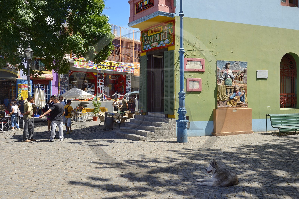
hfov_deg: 55.8
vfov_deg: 38.8
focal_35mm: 34
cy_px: 100
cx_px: 150
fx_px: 282
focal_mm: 34
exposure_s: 1/320
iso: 200
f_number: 8
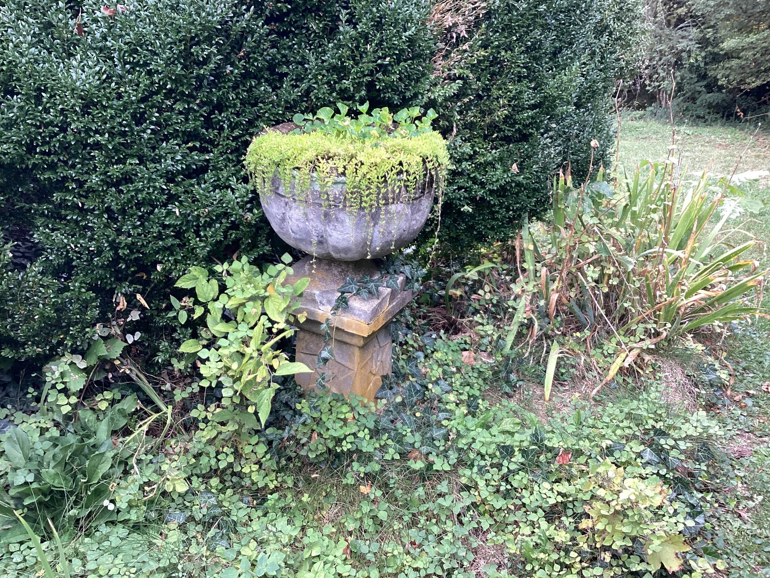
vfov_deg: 45.4
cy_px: 289
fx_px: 690
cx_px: 385
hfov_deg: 58.3
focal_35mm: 31
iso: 100
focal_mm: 3.3
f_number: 2.4
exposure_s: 1/100
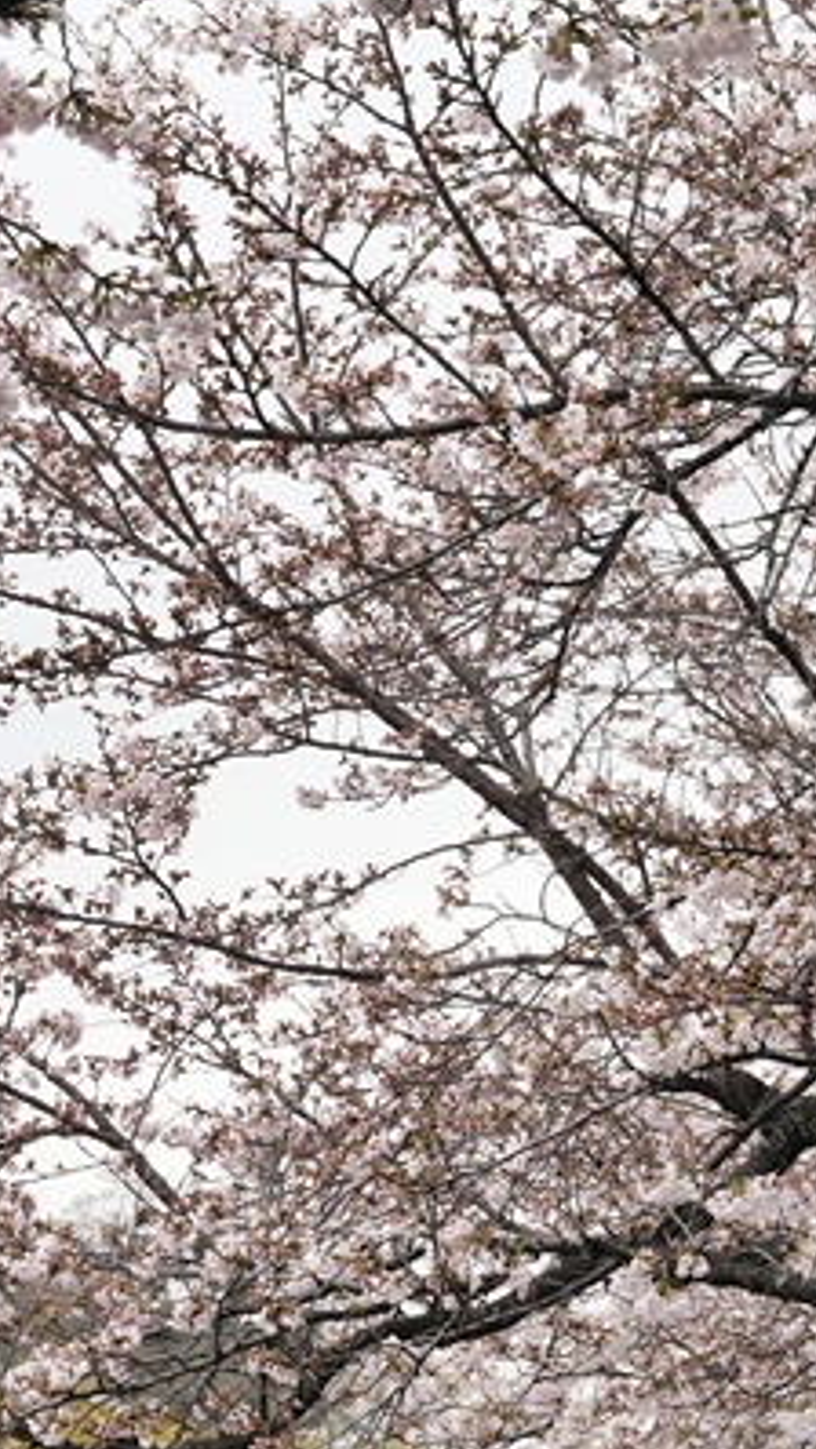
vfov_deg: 17.1
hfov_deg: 9.6
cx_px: 854
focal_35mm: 125
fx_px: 4820
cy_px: 761
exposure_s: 1/1600
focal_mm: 46.5
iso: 3200
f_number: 8
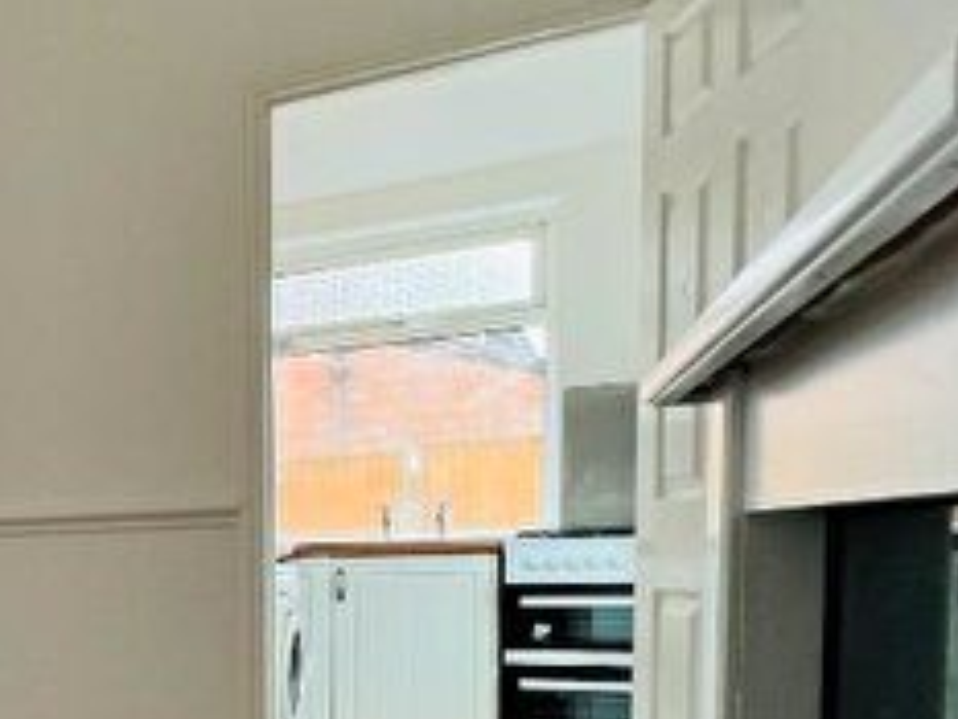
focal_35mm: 39
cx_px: -280
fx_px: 1080
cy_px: 614
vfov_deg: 35.2
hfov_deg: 34.4
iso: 50
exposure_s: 1/100
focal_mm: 1.57
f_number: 1.8
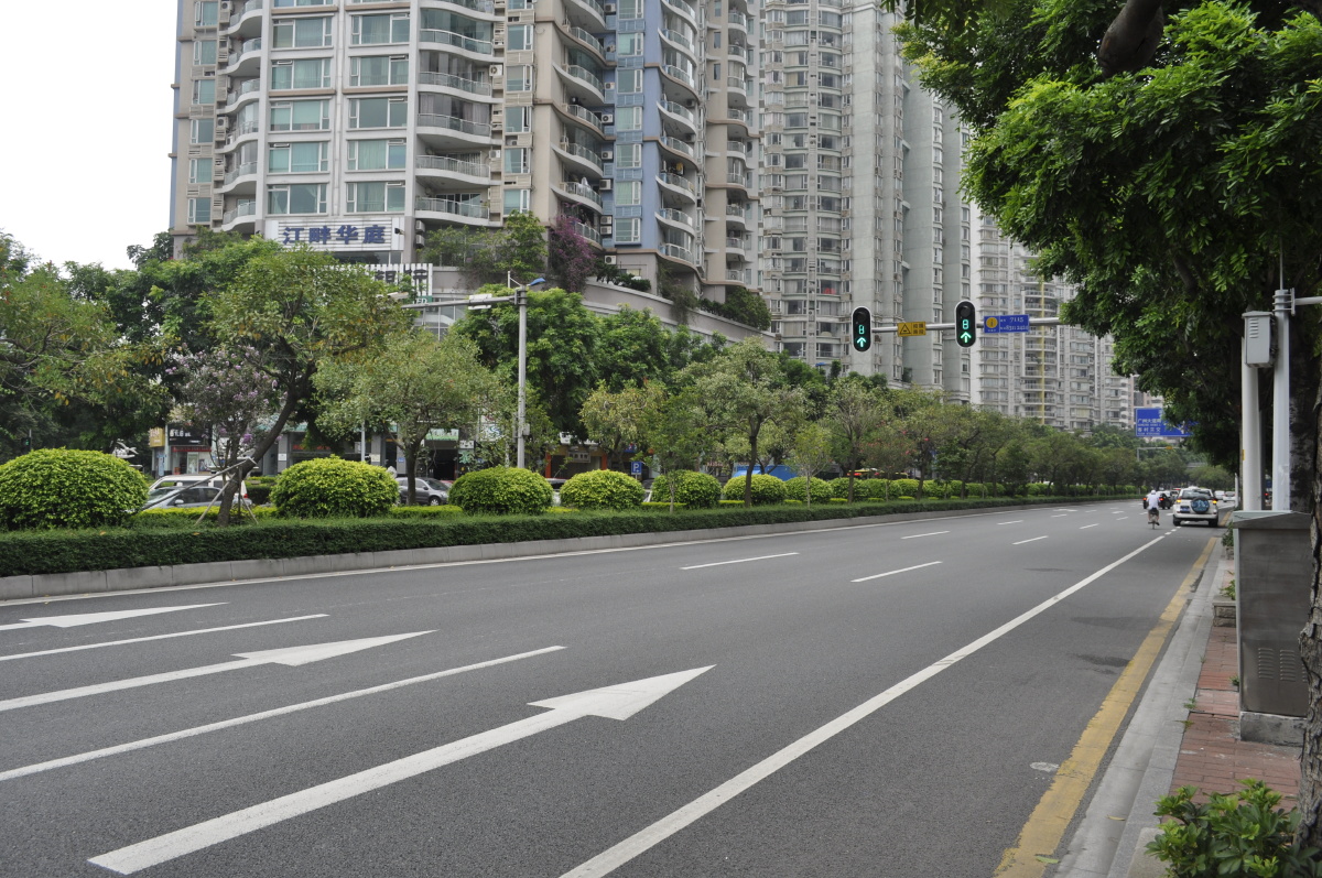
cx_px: 661
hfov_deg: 67.4
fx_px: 990
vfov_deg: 47.8
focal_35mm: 27
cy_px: 439
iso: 200
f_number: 7.1
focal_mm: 18
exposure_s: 1/200
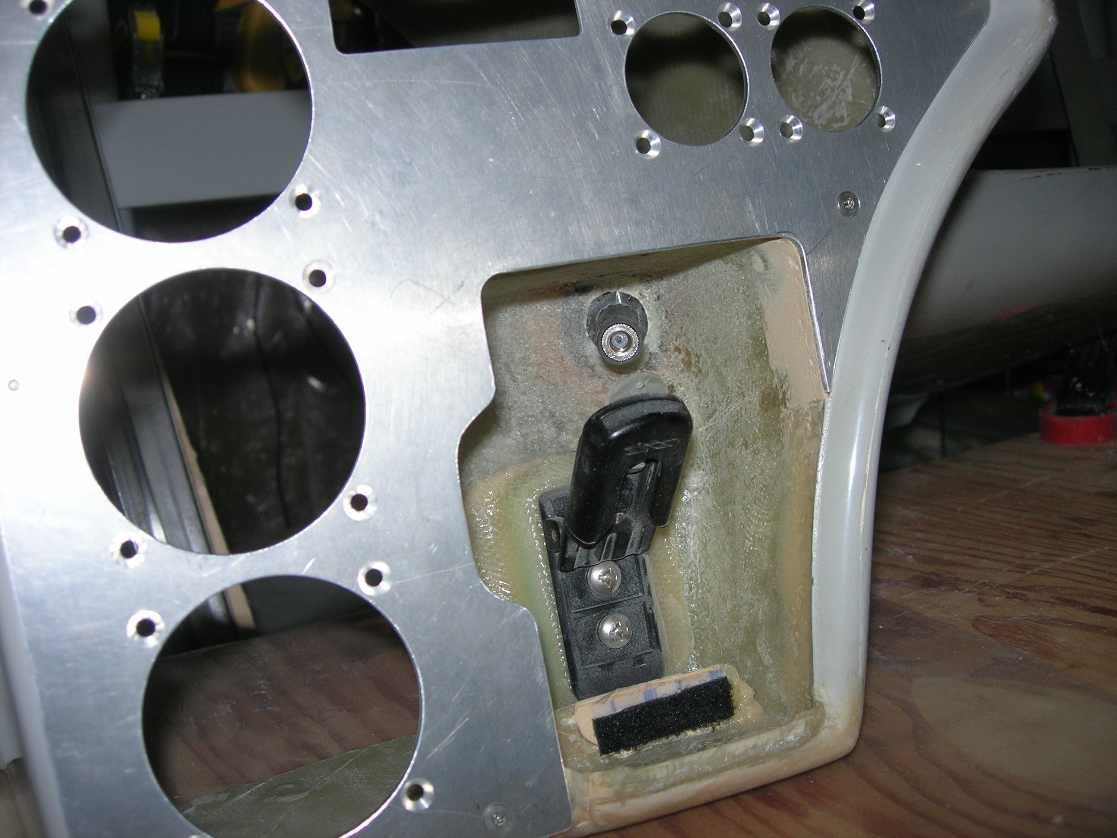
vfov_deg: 37.7
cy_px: 419
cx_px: 558
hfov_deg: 49.0
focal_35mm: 38
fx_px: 1226
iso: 64
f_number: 2.8
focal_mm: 7.8
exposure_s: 1/60.1
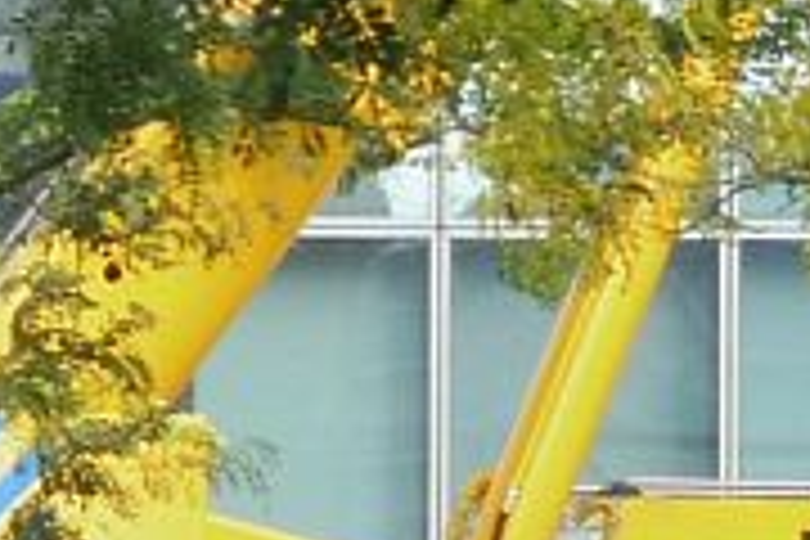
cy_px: 43
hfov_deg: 2.5
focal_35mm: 809
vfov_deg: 1.7
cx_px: 1836
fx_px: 18201
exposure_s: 1/100
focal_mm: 24.4
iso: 125
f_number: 6.3
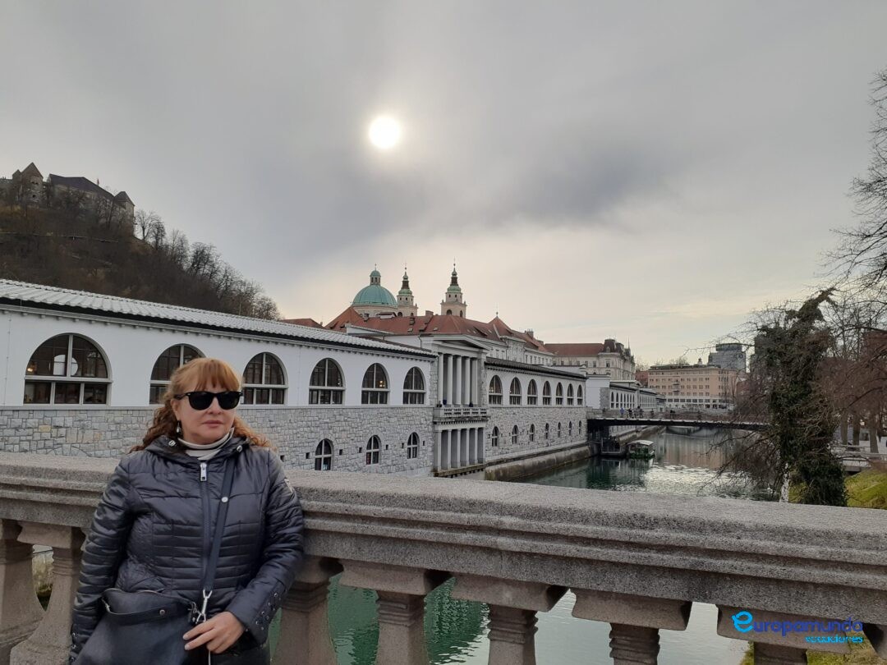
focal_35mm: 27
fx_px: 692
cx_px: 444
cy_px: 332
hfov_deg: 65.3
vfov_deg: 51.4
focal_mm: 3.6
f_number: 1.9
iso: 40
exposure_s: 1/1030
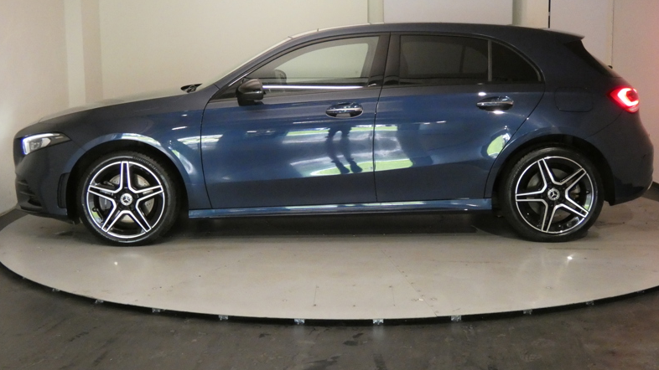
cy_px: 169
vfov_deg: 23.5
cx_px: 333
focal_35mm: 51
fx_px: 891
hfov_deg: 40.6
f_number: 3.8
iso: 1000
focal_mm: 8.2
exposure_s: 1/80
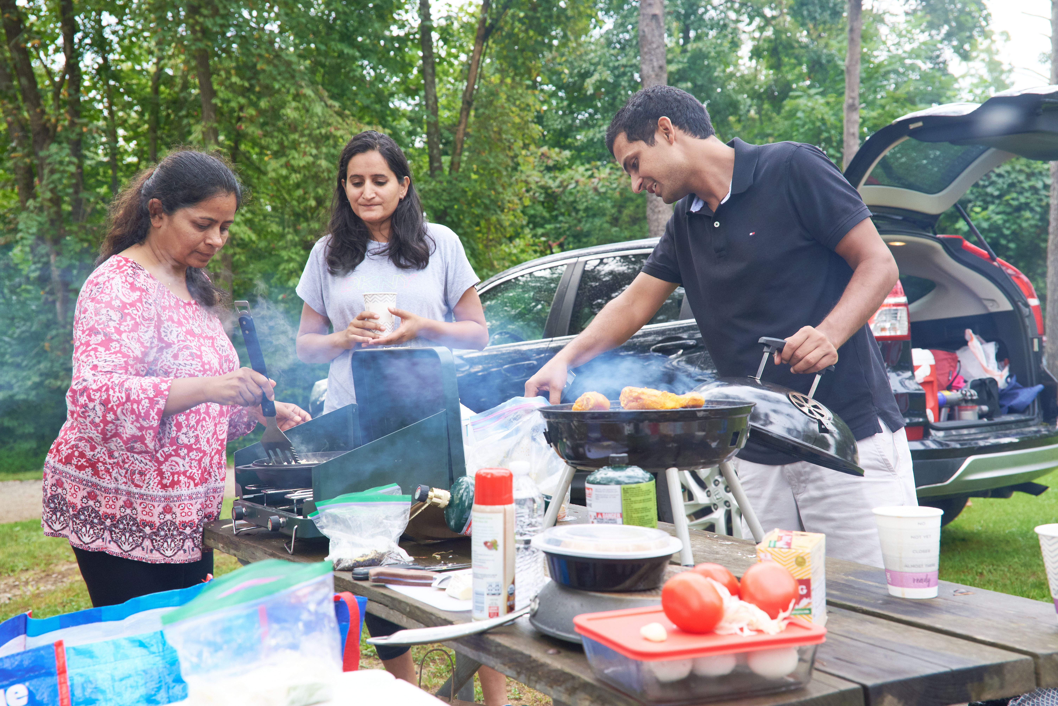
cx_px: 529
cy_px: 353
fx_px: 1264
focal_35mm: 43
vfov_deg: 31.2
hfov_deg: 45.4
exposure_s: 1/160
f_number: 5.6
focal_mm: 43
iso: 800
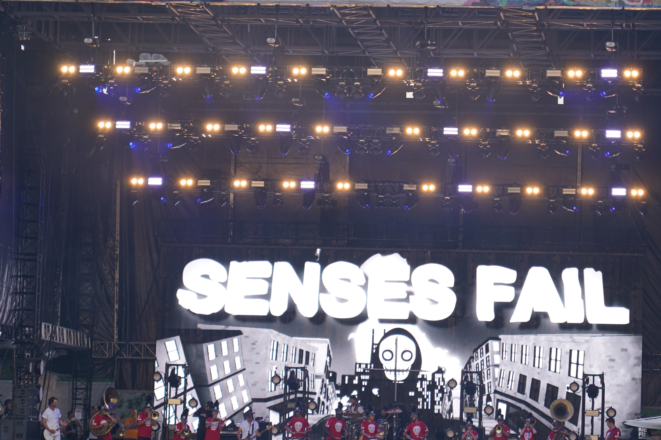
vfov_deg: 8.5
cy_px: 291
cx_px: 389
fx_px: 2956
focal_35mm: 161
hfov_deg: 12.8
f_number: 4
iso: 160
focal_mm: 105
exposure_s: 1/125
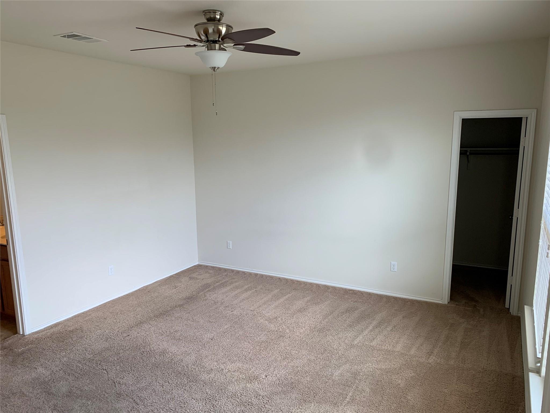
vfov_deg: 53.1
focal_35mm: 26
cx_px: 275
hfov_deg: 67.3
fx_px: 413
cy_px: 206
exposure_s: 1/121
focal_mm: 4.25
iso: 64
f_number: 1.8
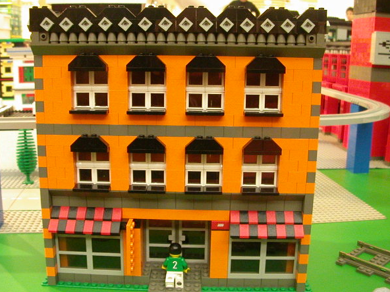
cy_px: 145
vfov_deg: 36.0
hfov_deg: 46.8
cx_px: 187
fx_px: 451
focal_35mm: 40
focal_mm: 5.6
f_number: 2.7
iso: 400
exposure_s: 1/9.5
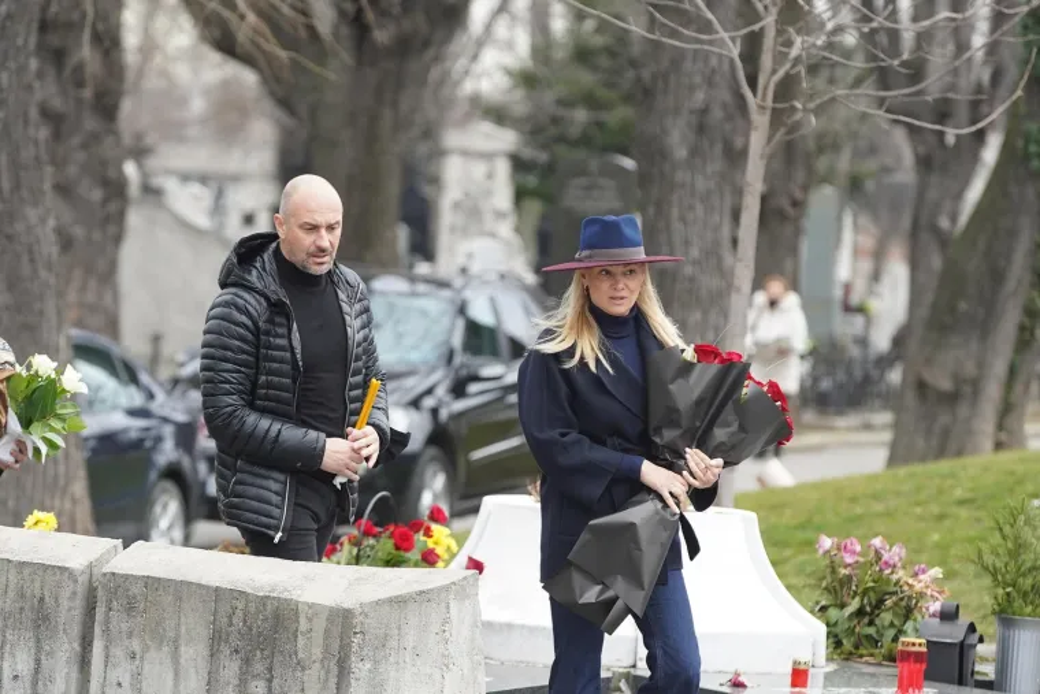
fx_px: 7136
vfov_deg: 5.6
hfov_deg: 8.3
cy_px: 347
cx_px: 520
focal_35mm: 247
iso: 1000
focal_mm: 165
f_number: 4
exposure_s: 1/800
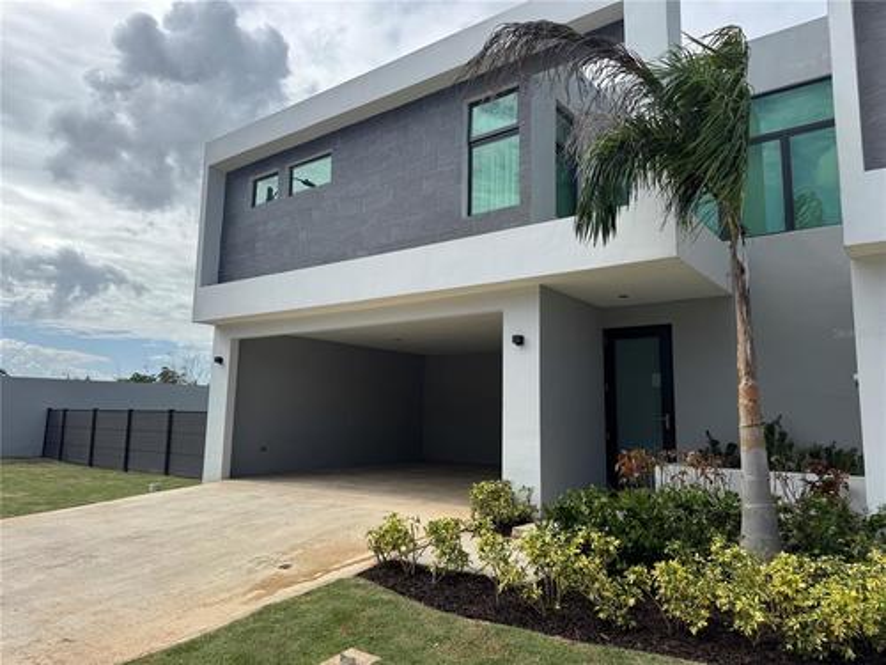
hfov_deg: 71.6
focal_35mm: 24
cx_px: 443
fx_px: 614
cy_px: 332
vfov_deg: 56.8
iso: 80
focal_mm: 6.76
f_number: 1.78
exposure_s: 1/5814
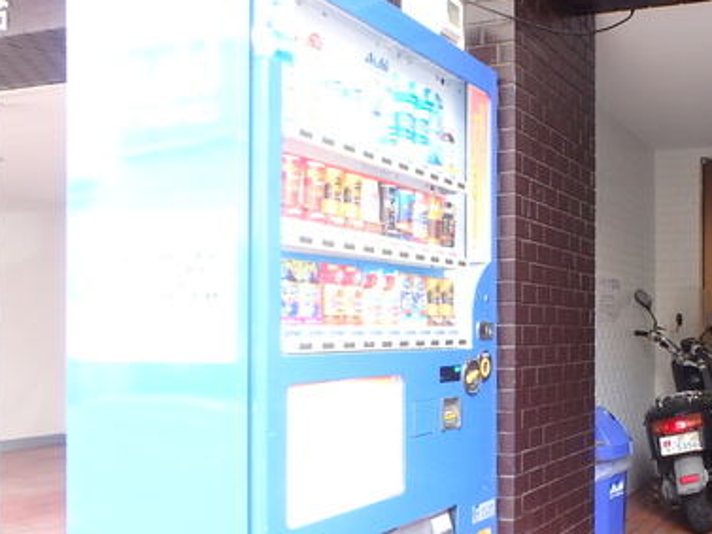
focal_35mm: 39
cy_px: 335
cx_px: 638
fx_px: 802
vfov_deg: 36.6
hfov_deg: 43.7
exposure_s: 1/30
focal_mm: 3.7
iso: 320
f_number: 3.5
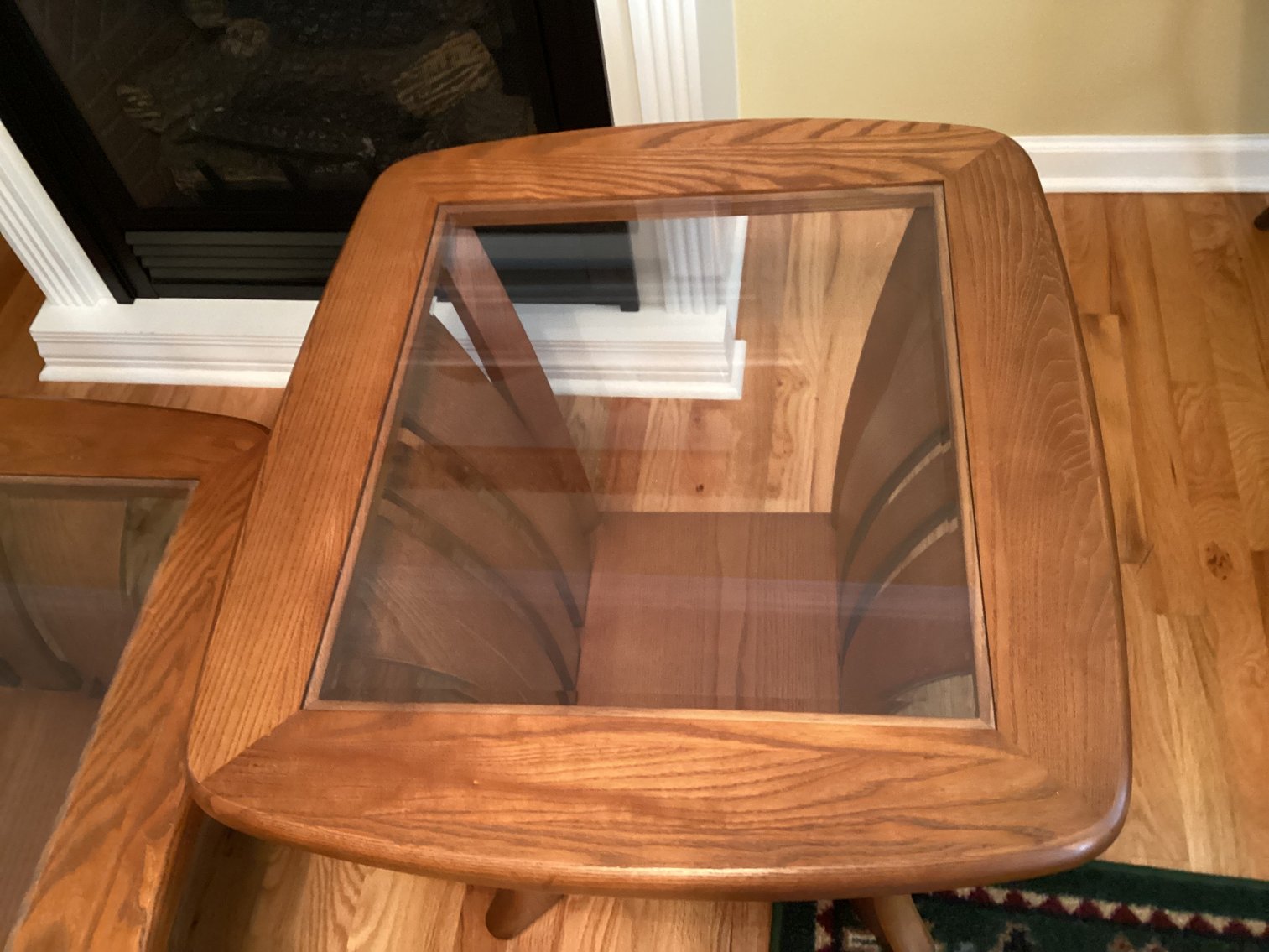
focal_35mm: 31
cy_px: 476
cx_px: 634
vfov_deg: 45.4
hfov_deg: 58.3
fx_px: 1137
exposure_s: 1/30
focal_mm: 3.3
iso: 400
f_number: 2.4
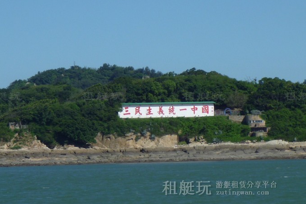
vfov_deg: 6.0
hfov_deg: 9.0
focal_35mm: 229
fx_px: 1947
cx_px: 153
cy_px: 110
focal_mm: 25.2
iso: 80
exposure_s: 1/250
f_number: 7.1
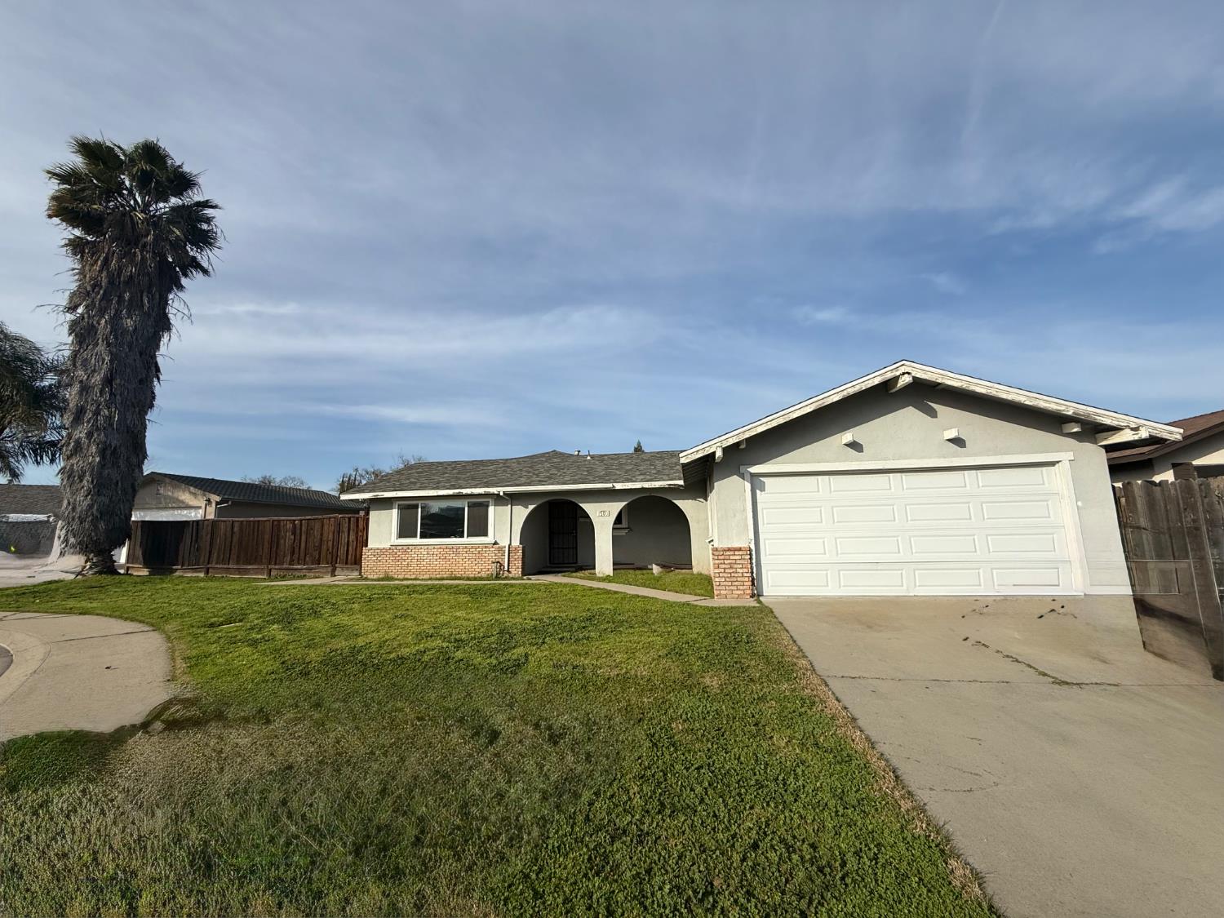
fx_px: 495
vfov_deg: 85.7
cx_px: 612
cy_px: 459
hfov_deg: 102.1
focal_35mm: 14
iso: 50
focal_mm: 2.22
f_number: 2.2
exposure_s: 1/3125
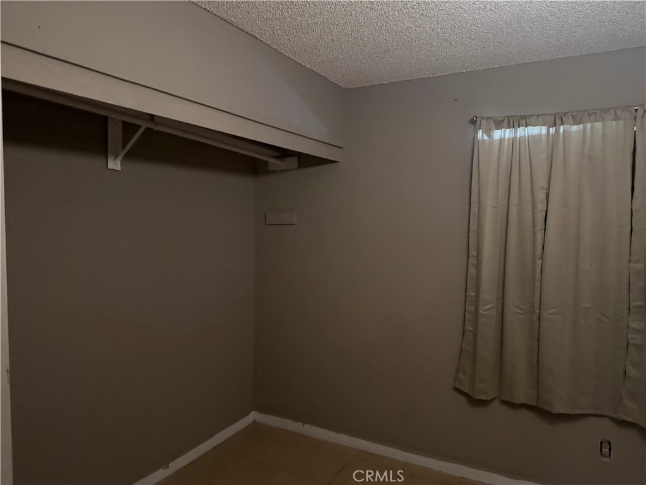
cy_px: 242
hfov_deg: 71.6
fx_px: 448
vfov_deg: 56.8
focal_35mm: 24
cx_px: 323
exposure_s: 1/30
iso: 1600
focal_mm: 6.76
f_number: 1.78
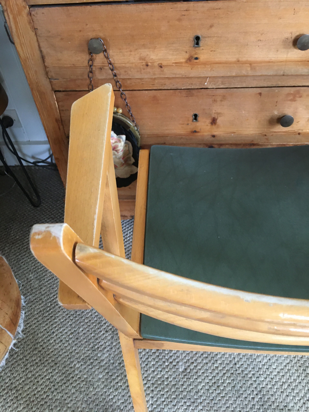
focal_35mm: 29
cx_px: 154
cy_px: 206
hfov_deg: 48.2
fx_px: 345
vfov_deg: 61.7
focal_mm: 4.15
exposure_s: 1/33
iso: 200
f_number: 2.2
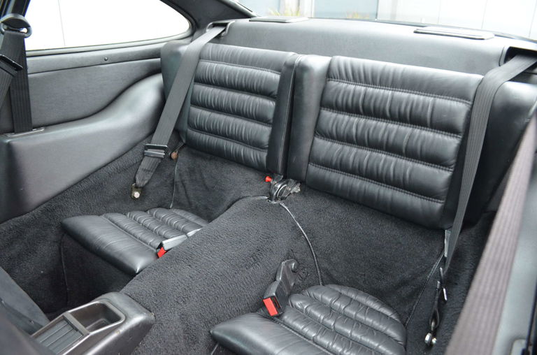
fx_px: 402
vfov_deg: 47.7
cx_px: 268
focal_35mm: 27
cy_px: 178
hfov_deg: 67.5
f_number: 4
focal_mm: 18
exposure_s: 1/60
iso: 800
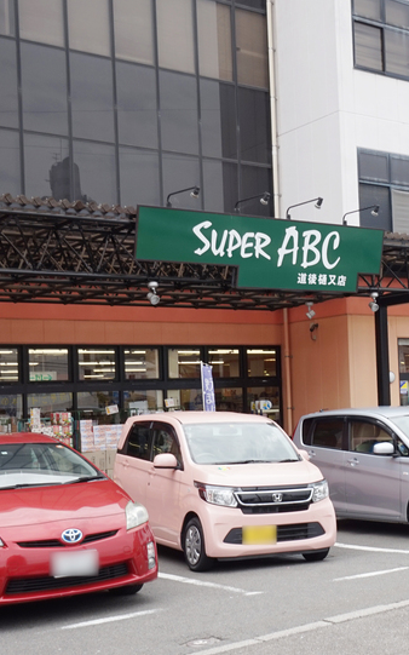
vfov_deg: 36.9
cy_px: 360
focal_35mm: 55
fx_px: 981
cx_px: 428
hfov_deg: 22.5
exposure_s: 1/100
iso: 100
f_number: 9
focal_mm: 18
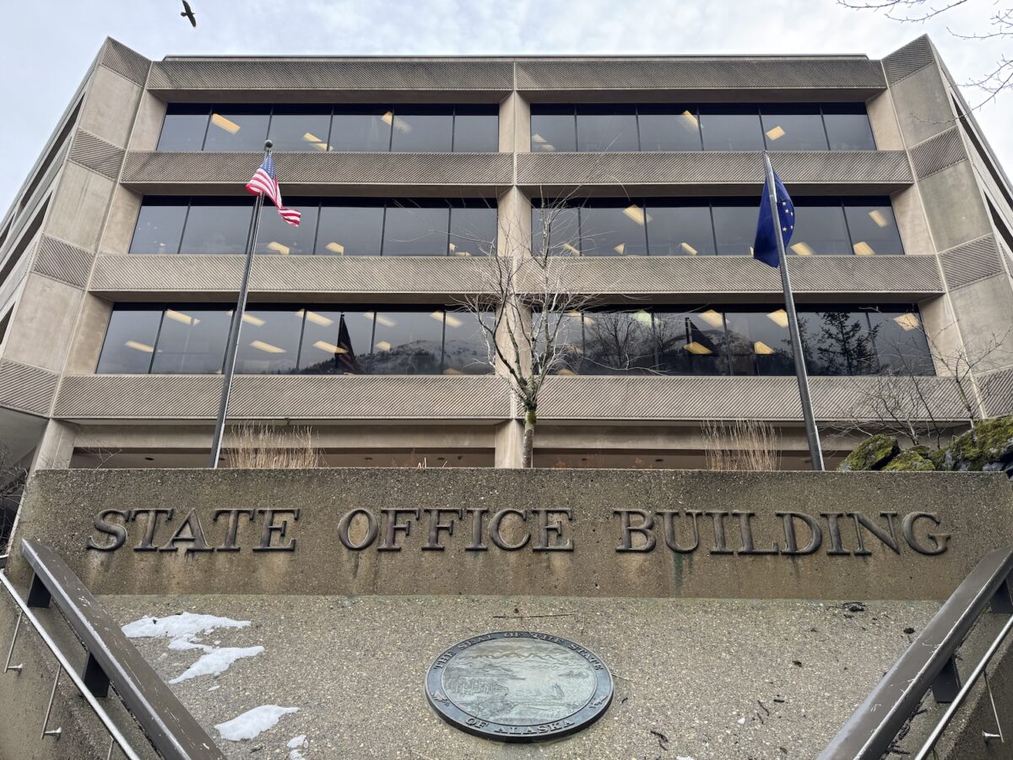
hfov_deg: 71.6
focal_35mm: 24
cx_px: 506
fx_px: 702
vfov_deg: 56.8
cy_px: 380
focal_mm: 6.76
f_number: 1.78
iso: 80
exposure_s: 1/315
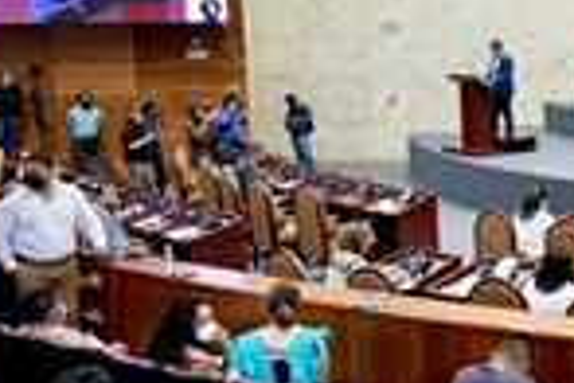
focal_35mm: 64
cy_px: 111
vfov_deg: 21.1
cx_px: 754
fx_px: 1020
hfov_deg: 26.5
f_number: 5
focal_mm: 14
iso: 4000
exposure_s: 1/100
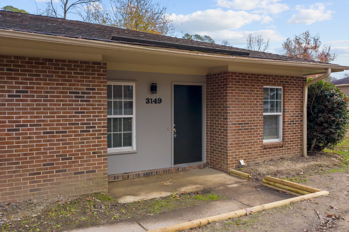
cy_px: 116
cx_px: 174
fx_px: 271
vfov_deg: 46.4
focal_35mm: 28
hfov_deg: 65.5
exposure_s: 1/320
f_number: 5
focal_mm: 10.26
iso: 100
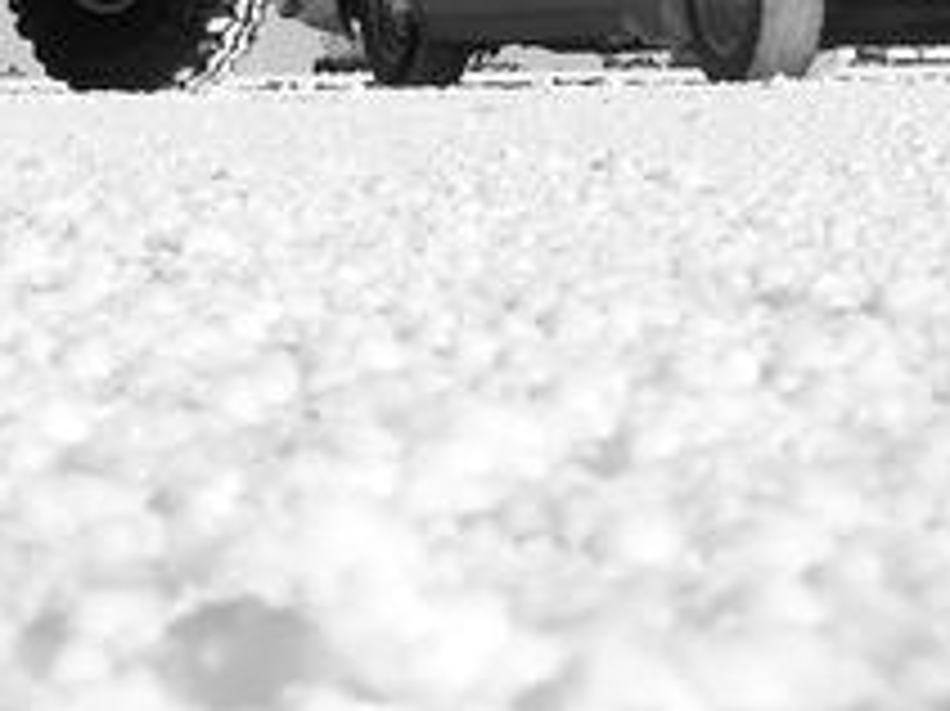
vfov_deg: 9.0
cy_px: -292
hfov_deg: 12.2
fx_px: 4416
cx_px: 68
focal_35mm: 161
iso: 50
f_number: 5.6
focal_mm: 8.8
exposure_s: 1/742
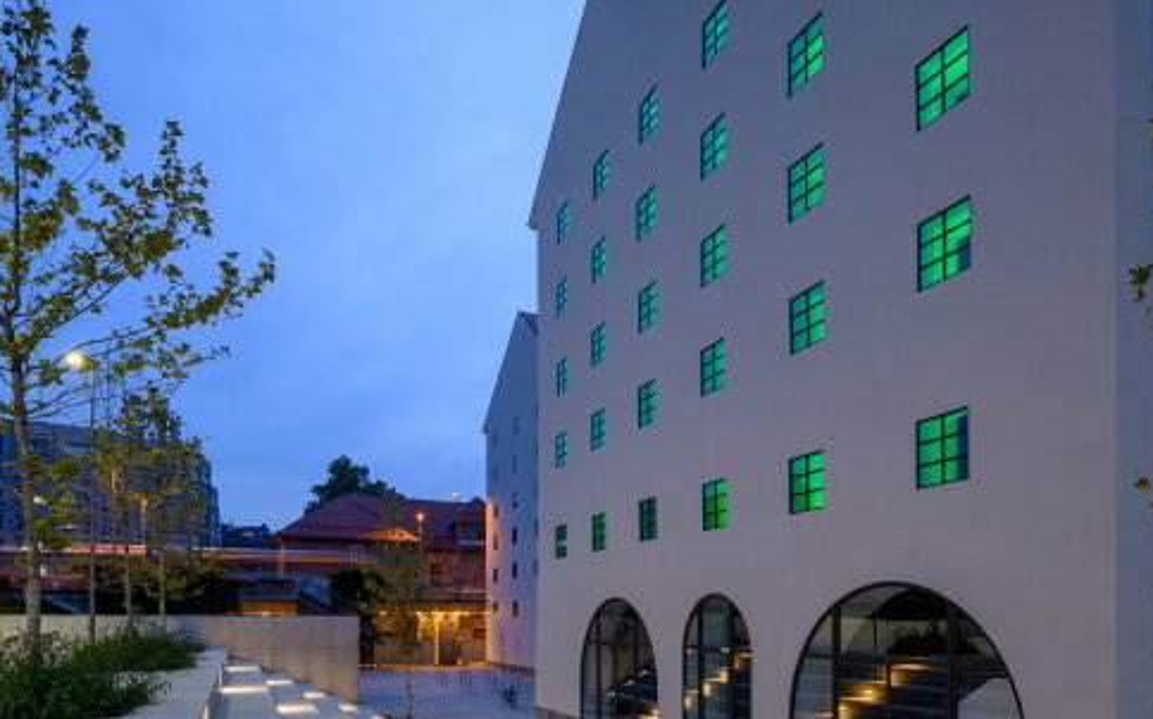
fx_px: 754
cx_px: 596
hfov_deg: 74.8
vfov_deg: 50.2
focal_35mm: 24
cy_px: 473
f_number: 9
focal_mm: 19
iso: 100
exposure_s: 1.6
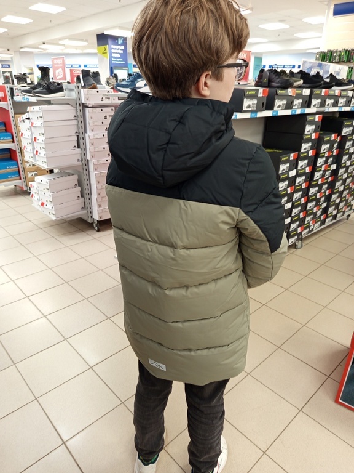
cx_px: 177
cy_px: 236
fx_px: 327
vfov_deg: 71.6
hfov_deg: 56.8
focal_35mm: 24
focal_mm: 5.24
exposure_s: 1/33.3
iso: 360
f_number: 1.7
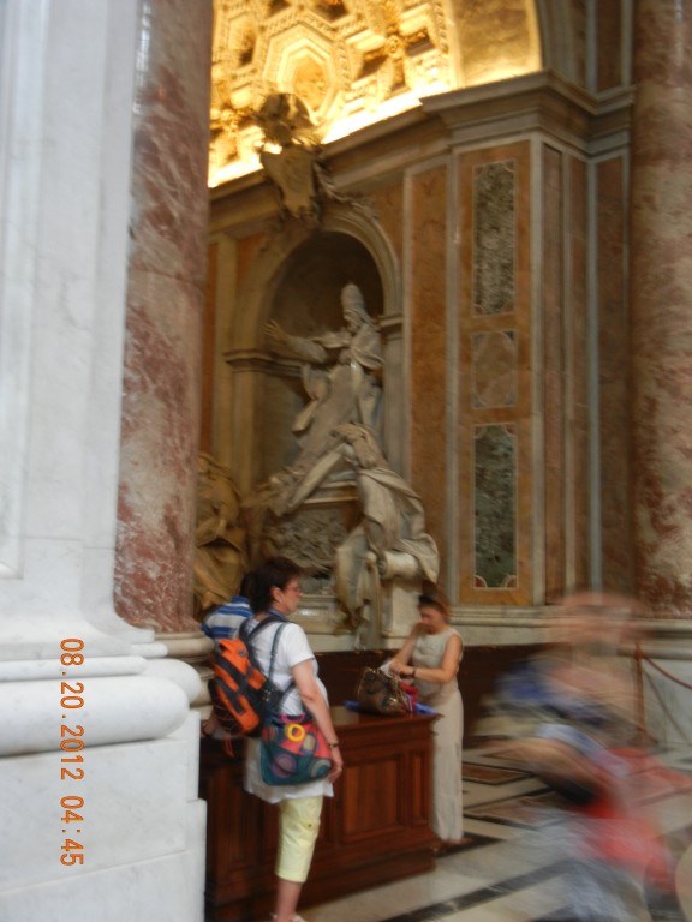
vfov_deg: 47.9
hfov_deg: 36.8
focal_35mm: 39
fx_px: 1040
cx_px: 346
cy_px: 461
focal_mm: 7.1
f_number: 3.7
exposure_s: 1/1.8
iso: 200
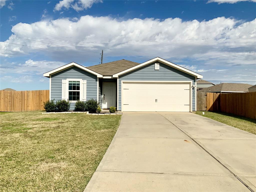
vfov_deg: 48.2
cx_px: 128
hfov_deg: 61.7
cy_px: 96
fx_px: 214
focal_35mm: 29
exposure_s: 1/6536
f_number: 1.8
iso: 20
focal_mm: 3
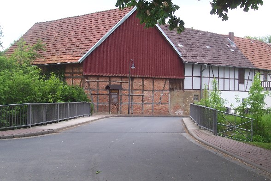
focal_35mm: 53
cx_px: 136
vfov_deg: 25.5
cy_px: 90
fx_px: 399
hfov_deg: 37.5
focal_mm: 8.6
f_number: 3.4
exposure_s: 1/350
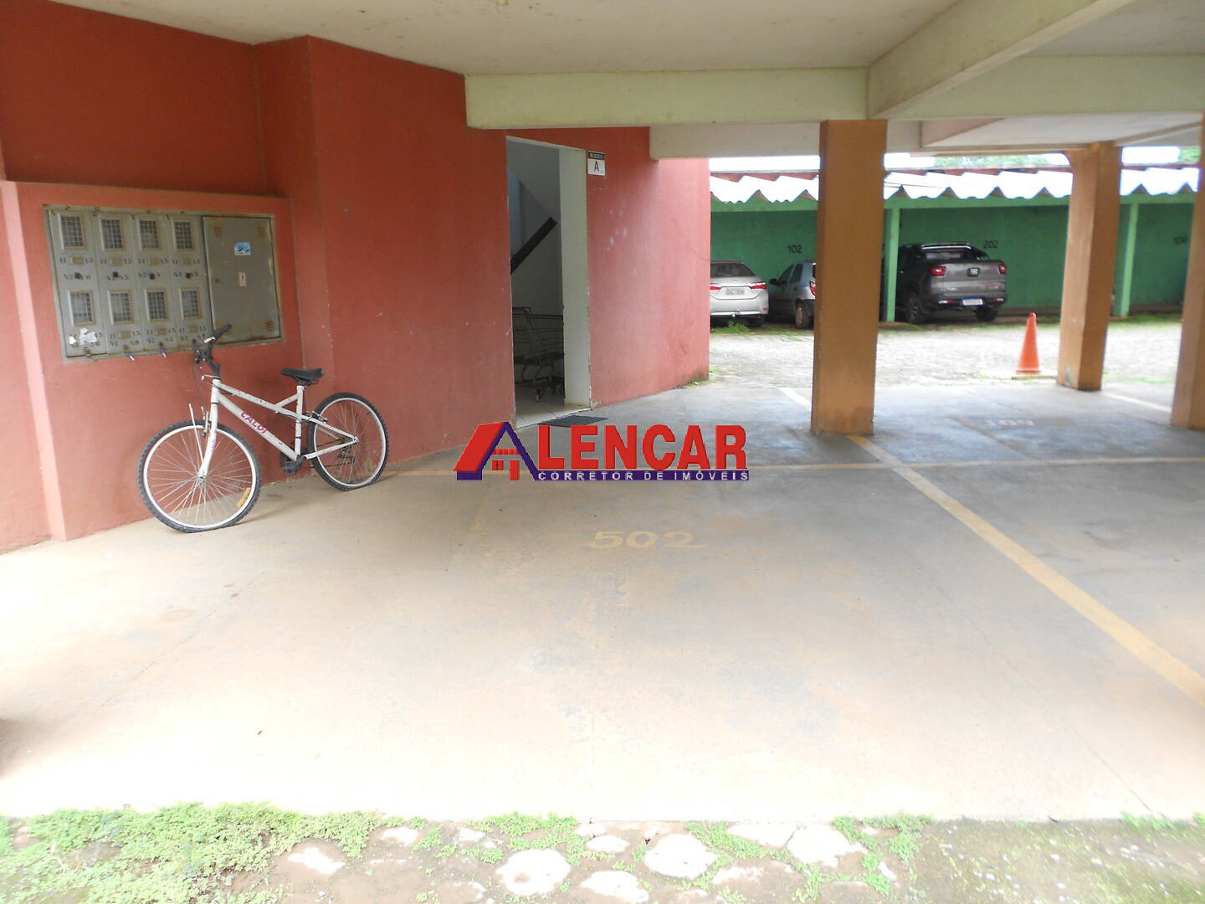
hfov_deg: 67.3
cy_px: 452
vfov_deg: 53.1
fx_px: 905
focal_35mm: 26
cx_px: 602
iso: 80
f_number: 3.2
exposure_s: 1/60
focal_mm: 4.6
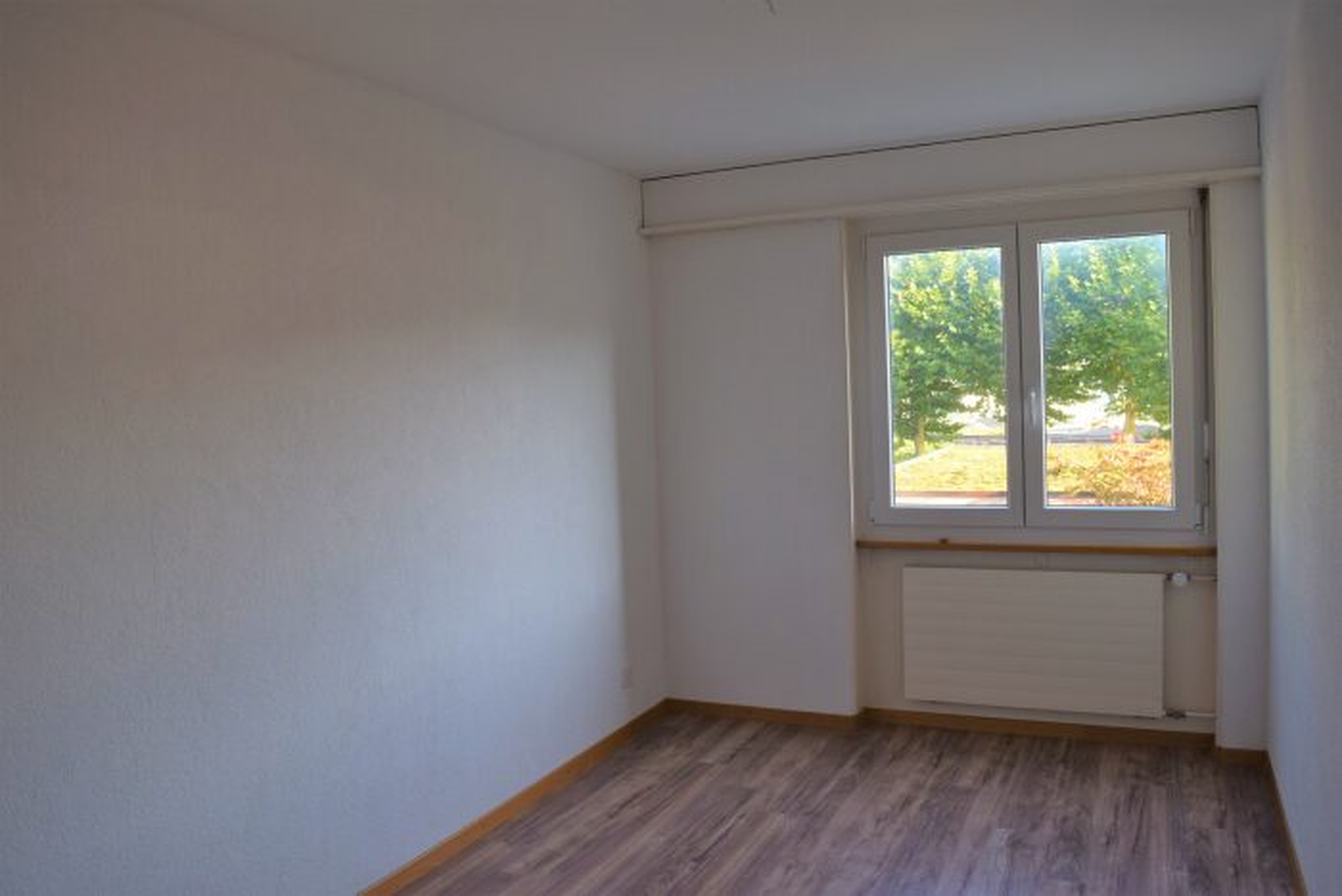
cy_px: 448
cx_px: 671
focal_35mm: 27
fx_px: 1007
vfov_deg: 47.9
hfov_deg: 67.4
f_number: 5
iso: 400
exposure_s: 1/100
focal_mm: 18
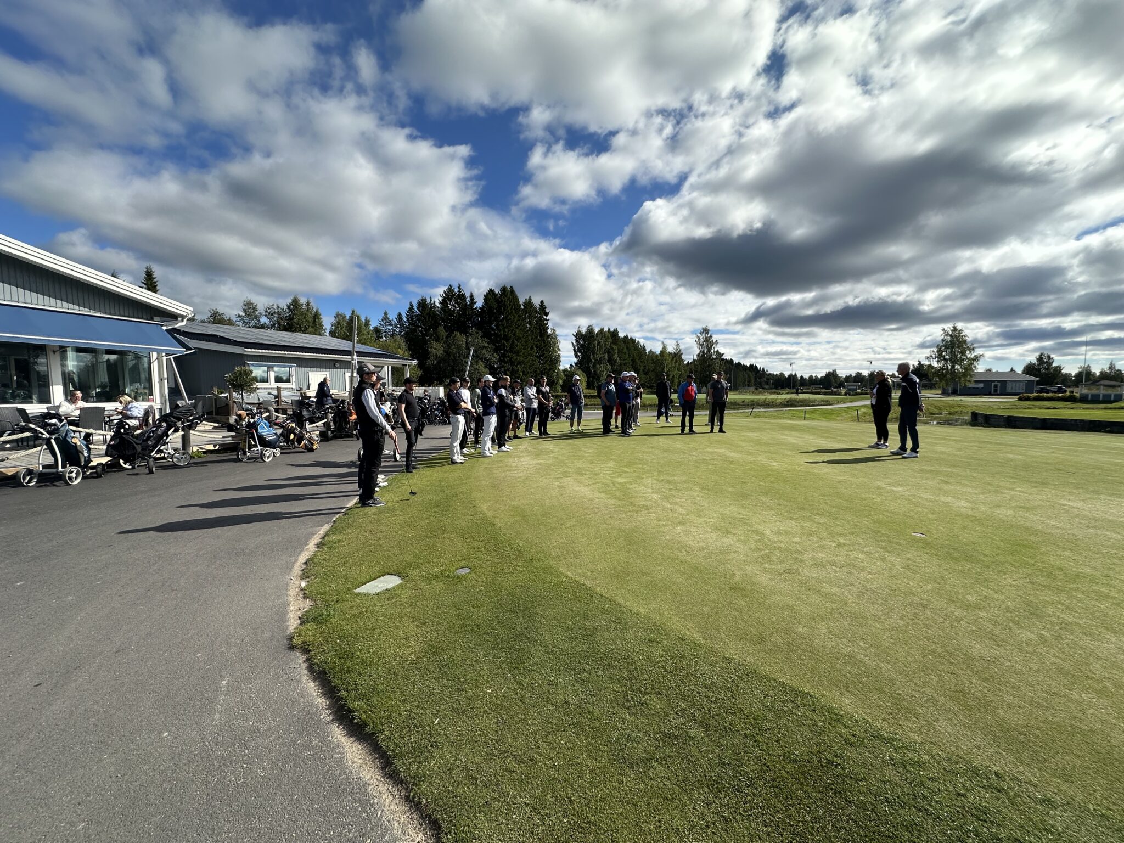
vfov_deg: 85.7
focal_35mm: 14
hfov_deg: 102.1
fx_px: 455
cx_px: 562
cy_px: 422
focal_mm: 2.22
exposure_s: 1/2506
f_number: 2.2
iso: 40
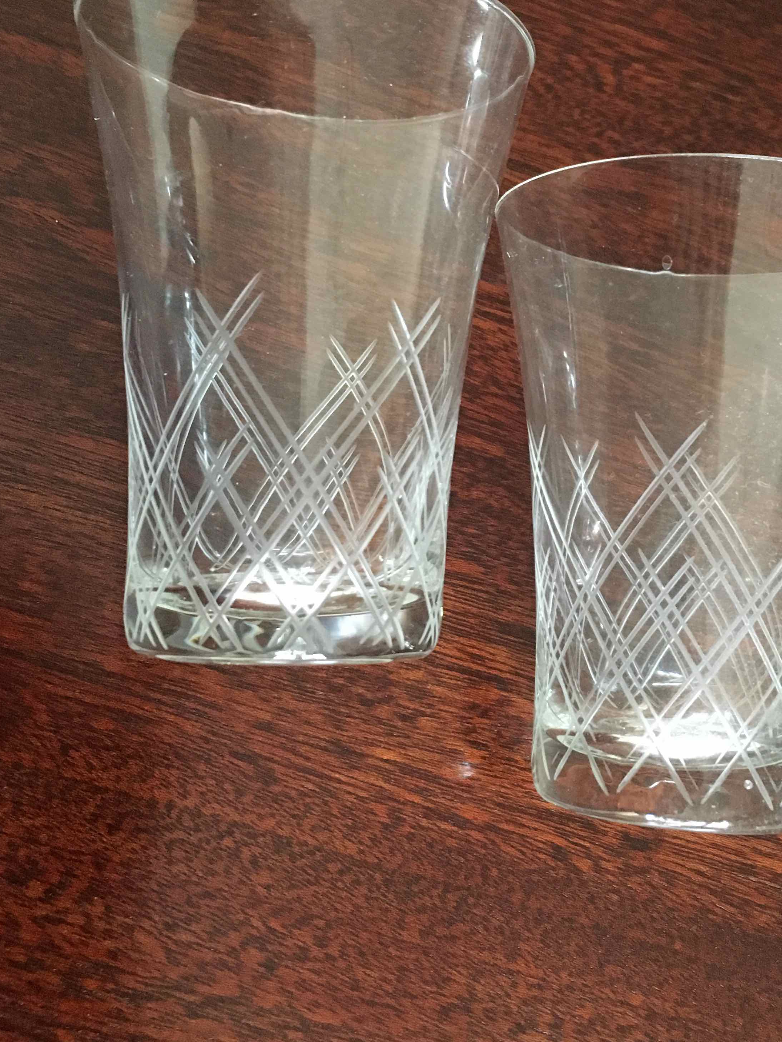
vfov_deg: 46.4
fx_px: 1205
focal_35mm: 40
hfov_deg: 35.7
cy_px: 398
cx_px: 511
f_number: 2.2
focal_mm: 4.15
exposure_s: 1/17
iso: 320
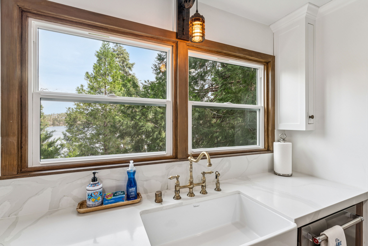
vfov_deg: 71.7
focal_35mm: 17
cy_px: 123
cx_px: 184
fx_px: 170
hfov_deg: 94.6
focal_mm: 16.6
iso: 100
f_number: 13
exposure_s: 1/6
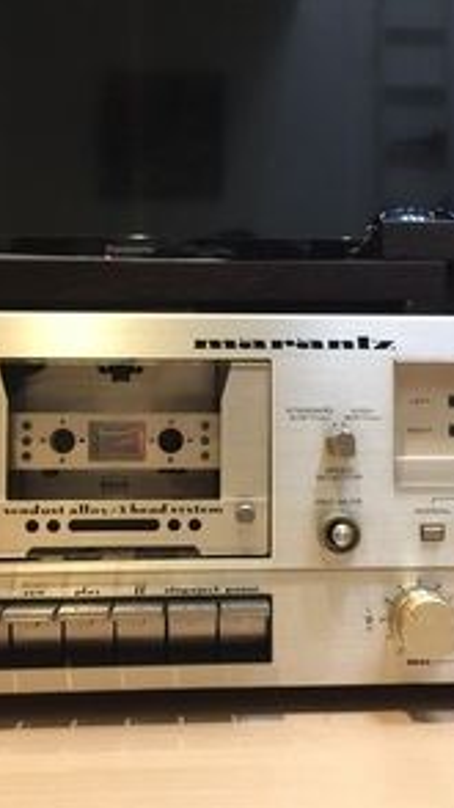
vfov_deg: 47.4
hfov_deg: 27.6
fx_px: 922
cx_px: 275
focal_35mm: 43
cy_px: 404
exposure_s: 1/10
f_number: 2.2
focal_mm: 4.15
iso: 125
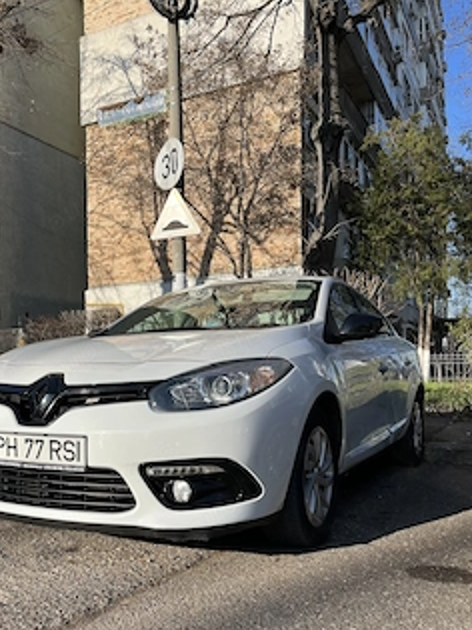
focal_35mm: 33
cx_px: 180
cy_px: 370
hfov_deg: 42.6
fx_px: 600
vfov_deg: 55.1
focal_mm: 5.1
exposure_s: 1/2967
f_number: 1.6
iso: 50
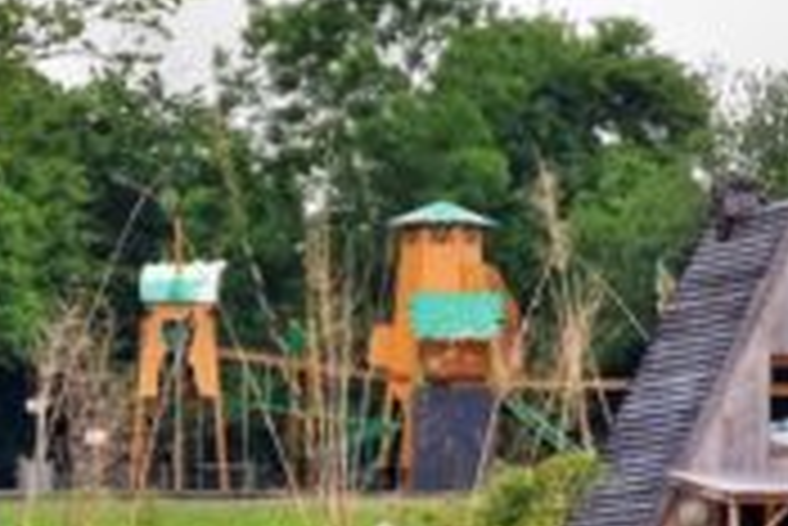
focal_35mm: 714
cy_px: 587
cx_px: -203
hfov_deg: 2.9
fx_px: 15641
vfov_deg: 1.9
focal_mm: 130
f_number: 8
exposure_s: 1/400
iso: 1800
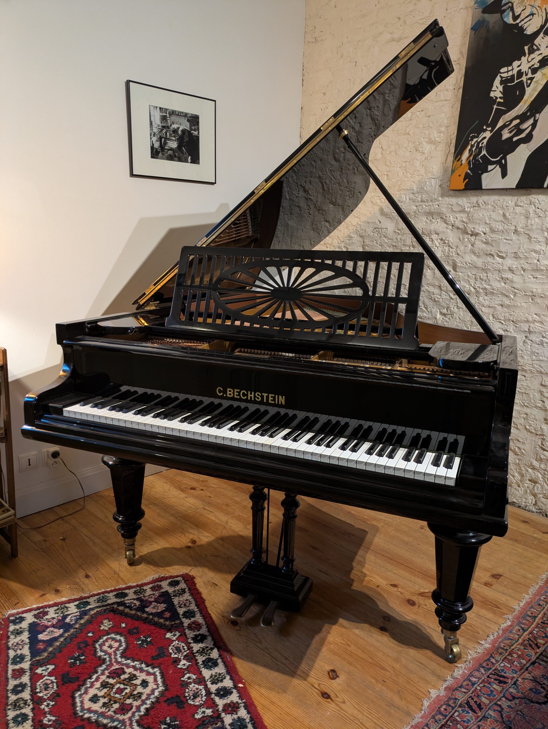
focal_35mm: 25
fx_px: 527
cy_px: 364
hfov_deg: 54.9
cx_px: 274
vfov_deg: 69.4
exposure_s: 1/25
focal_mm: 5.43
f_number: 1.89
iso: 308
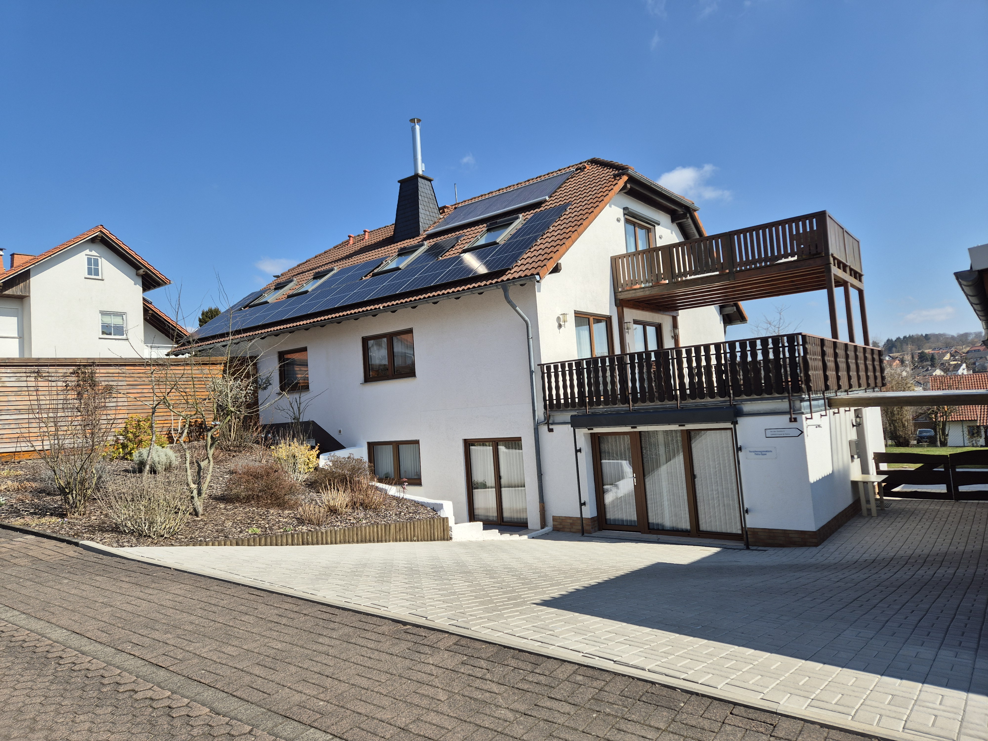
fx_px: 656
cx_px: 494
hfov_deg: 73.9
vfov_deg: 58.9
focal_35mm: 23
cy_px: 370
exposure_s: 1/2232
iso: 25
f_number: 1.8
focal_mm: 5.4
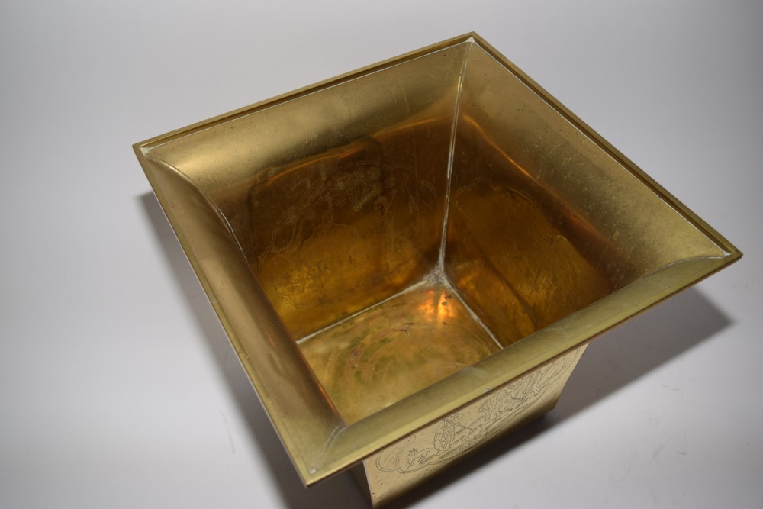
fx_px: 763
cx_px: 382
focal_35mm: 36
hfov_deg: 53.1
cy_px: 254
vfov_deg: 36.9
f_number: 4.5
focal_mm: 24
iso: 280
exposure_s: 1/100
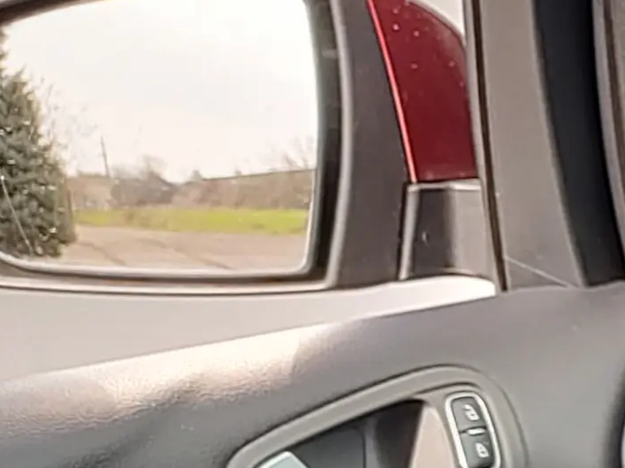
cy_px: 735
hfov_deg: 11.6
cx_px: 1687
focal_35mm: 125
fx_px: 2257
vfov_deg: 11.3
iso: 100
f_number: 1.8
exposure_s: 1/199
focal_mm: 5.56
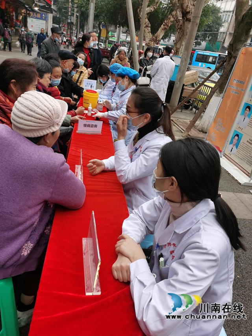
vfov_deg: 65.3
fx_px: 262
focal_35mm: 27
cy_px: 168
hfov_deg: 51.4
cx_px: 126
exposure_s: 1/314
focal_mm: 5.58
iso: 50
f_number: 1.8
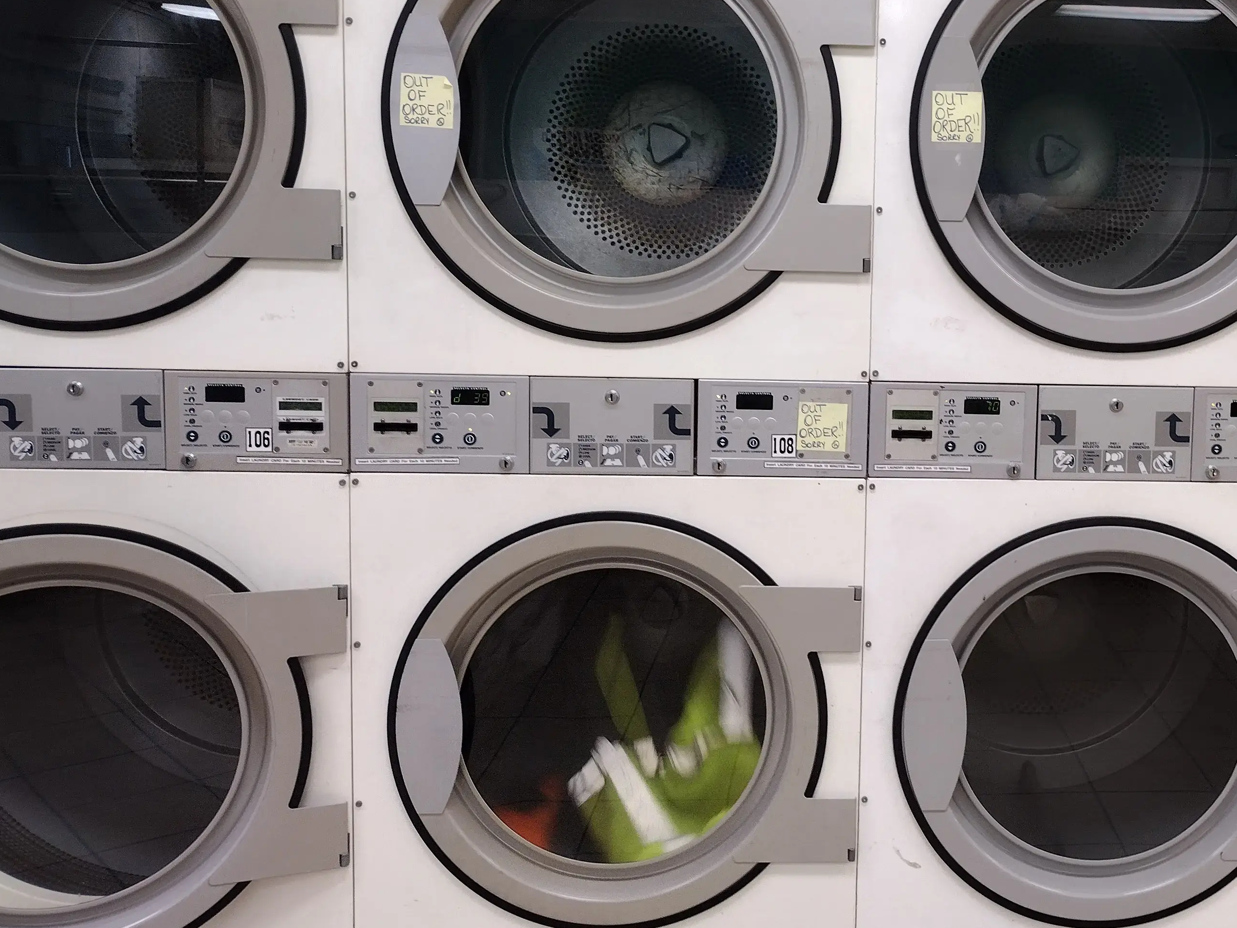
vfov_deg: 34.3
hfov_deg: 43.4
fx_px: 1501
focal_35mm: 42
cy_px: 376
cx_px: 921
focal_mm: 4.71
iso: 176
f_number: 1.7
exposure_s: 1/60
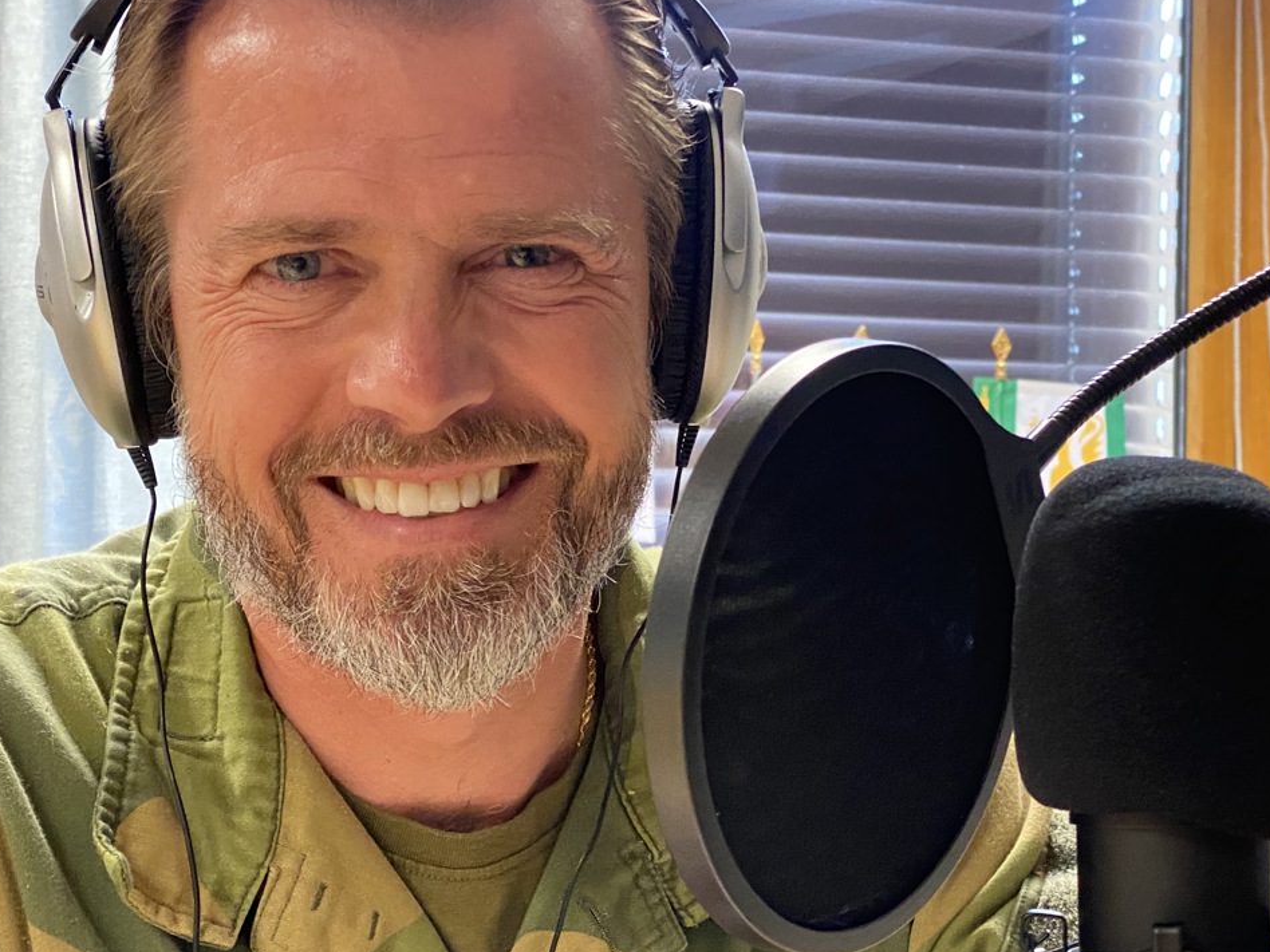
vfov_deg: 18.6
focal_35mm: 79
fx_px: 2898
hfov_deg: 24.7
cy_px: 673
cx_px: 622
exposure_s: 1/50
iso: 200
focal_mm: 6
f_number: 2
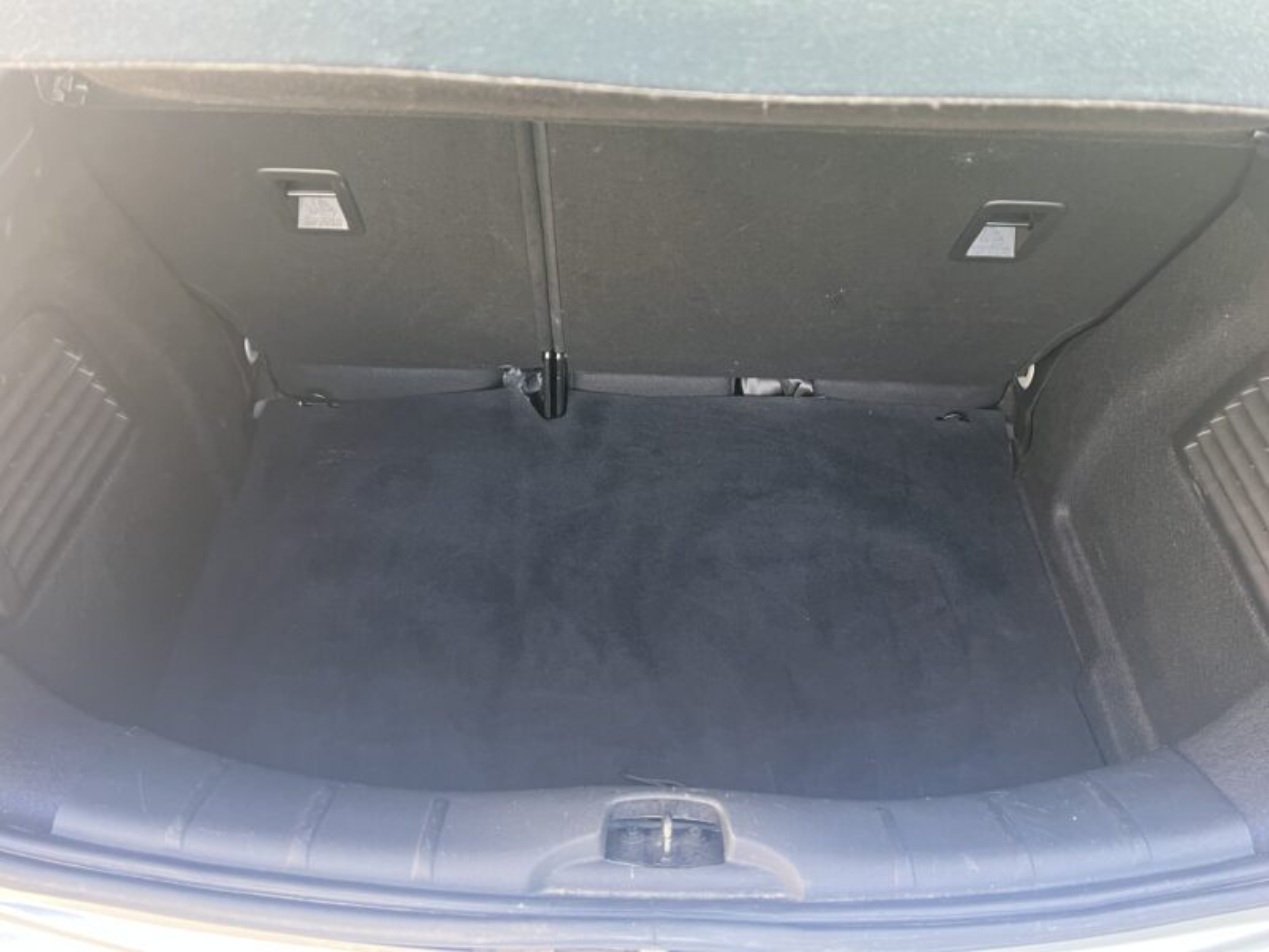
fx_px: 953
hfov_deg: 67.3
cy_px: 476
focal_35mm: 26
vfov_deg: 53.1
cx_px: 634
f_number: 1.5
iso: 125
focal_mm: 5.7
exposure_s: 1/63
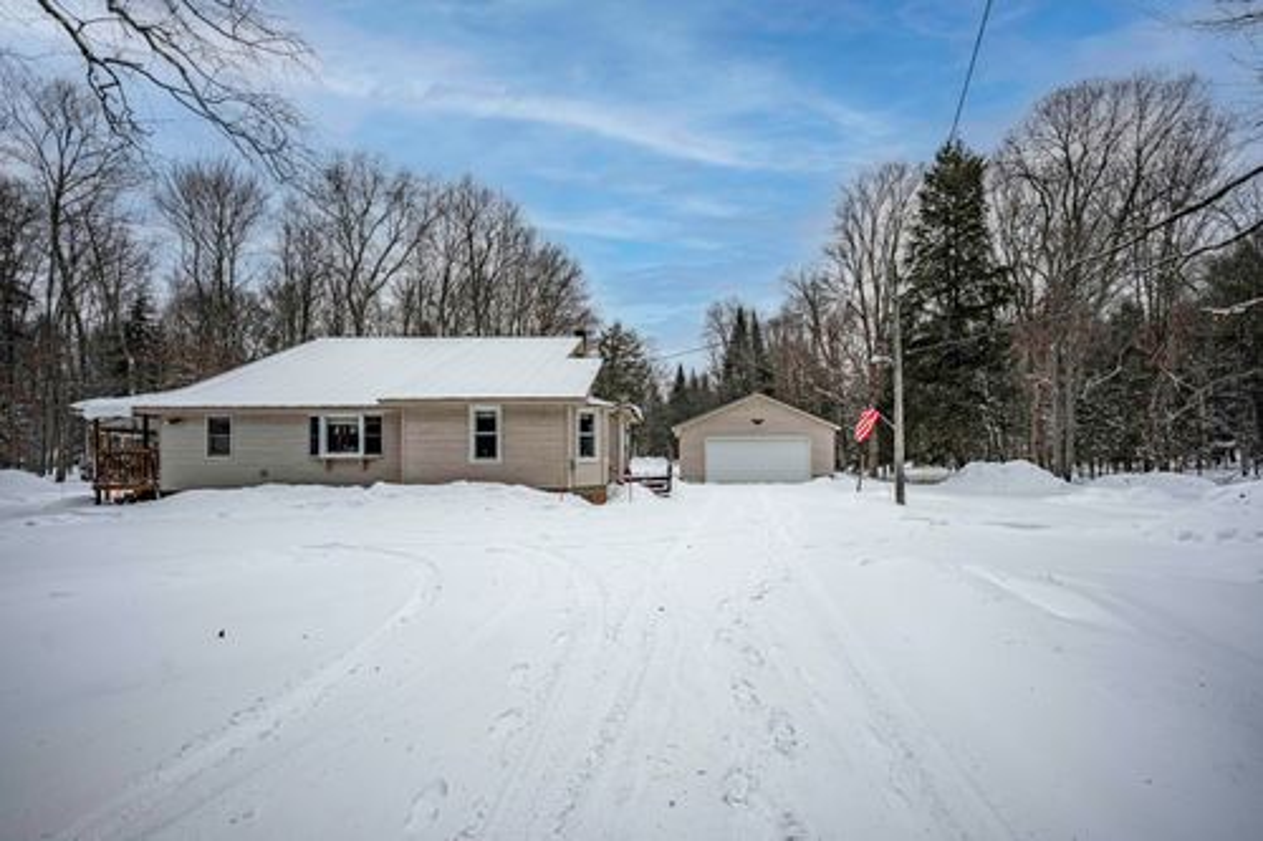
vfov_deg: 70.4
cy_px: 420
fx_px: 596
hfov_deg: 93.3
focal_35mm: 17
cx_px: 632
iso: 400
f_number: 5.6
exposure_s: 1/2000
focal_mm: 17
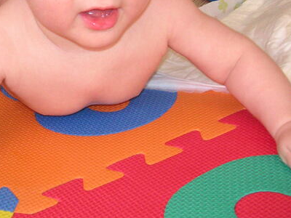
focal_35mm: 74
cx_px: 20
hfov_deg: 25.4
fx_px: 622
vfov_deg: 19.5
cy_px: 18
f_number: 2.8
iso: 160
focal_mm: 6.1
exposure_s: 1/45
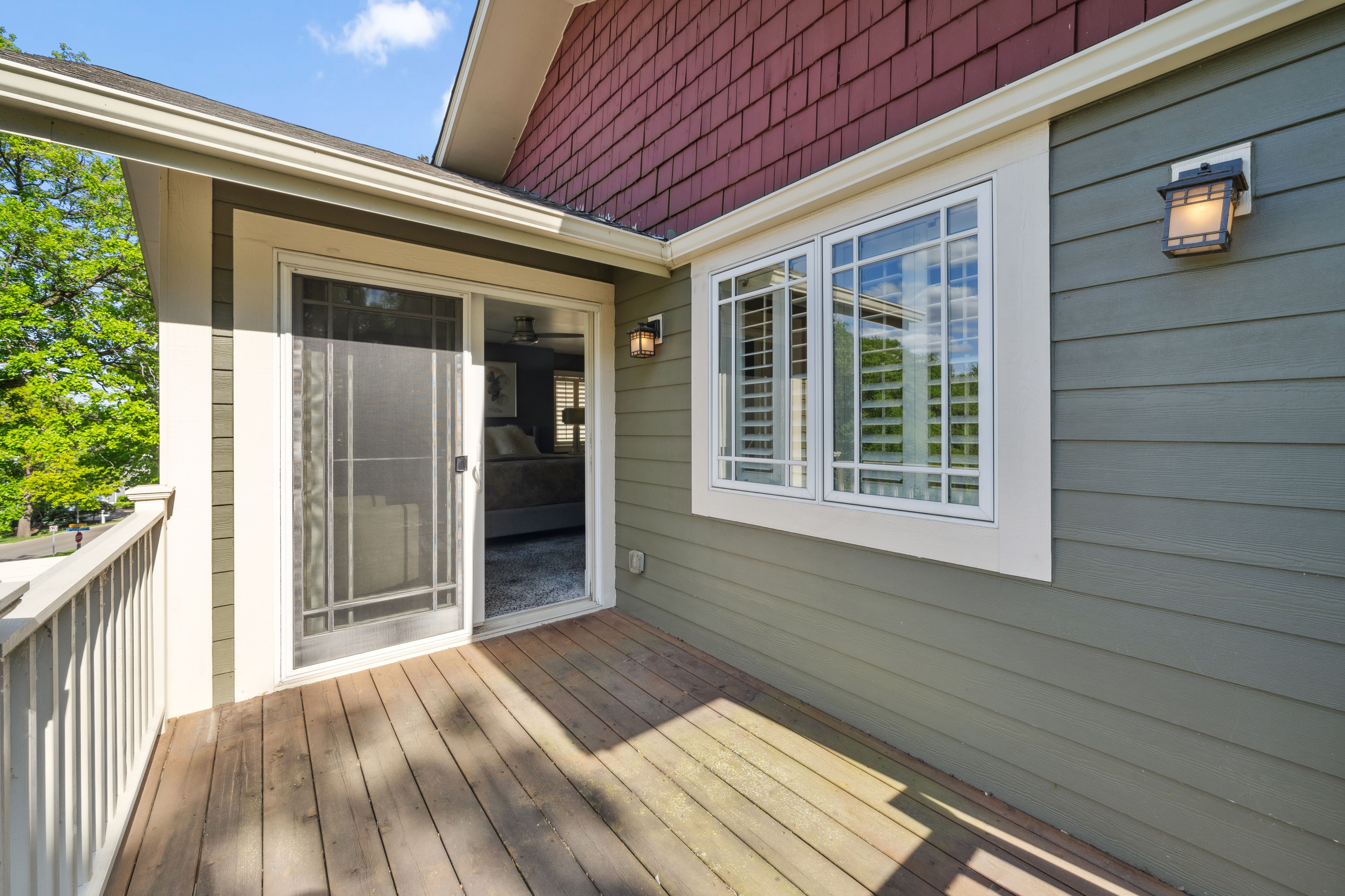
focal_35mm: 13
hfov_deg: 108.3
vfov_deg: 85.4
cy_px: 448
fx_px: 486
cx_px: 672
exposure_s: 1/250
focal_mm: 13
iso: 400
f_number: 8
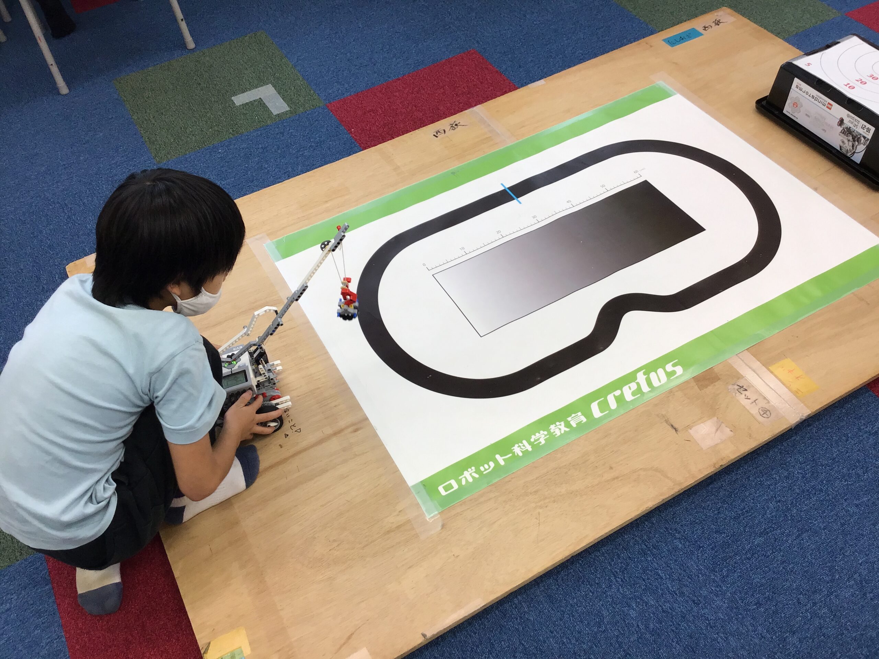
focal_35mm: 31
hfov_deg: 58.4
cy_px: 330
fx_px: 787
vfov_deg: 45.4
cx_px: 440
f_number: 2.4
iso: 32
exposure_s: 1/50
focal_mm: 3.3
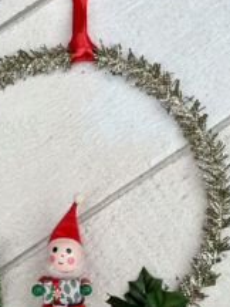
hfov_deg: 16.6
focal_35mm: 89
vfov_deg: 21.9
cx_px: 78
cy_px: 202
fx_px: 788
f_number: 1.78
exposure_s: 1/50
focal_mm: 6.76
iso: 80
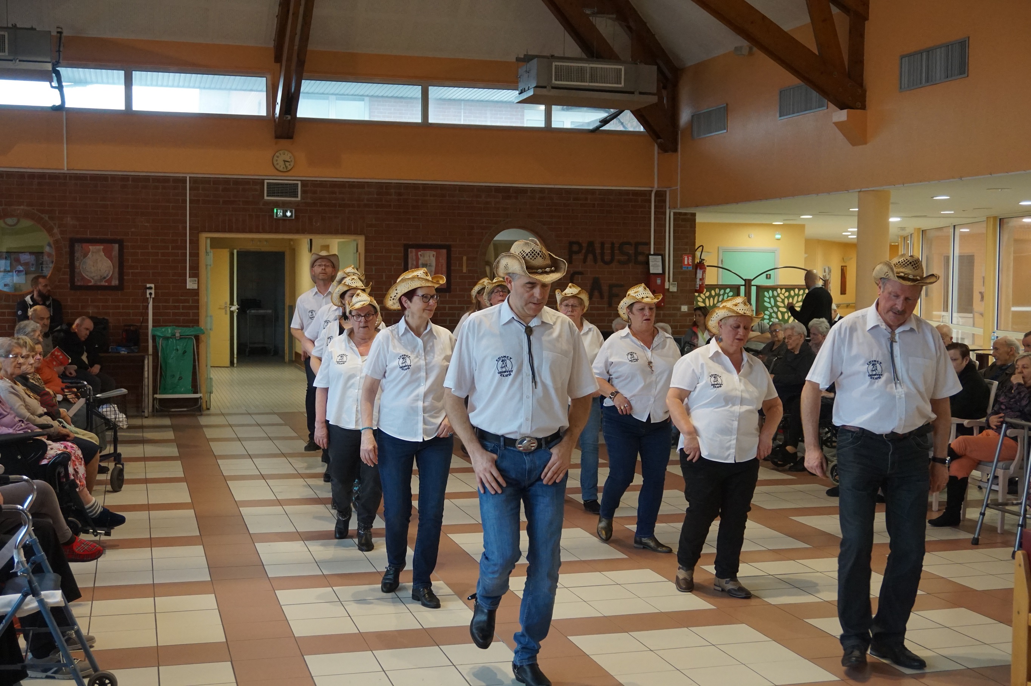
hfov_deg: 43.6
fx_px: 1288
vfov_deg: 29.8
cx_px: 516
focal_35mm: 45
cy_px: 343
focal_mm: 30
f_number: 5
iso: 1600
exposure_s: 1/160
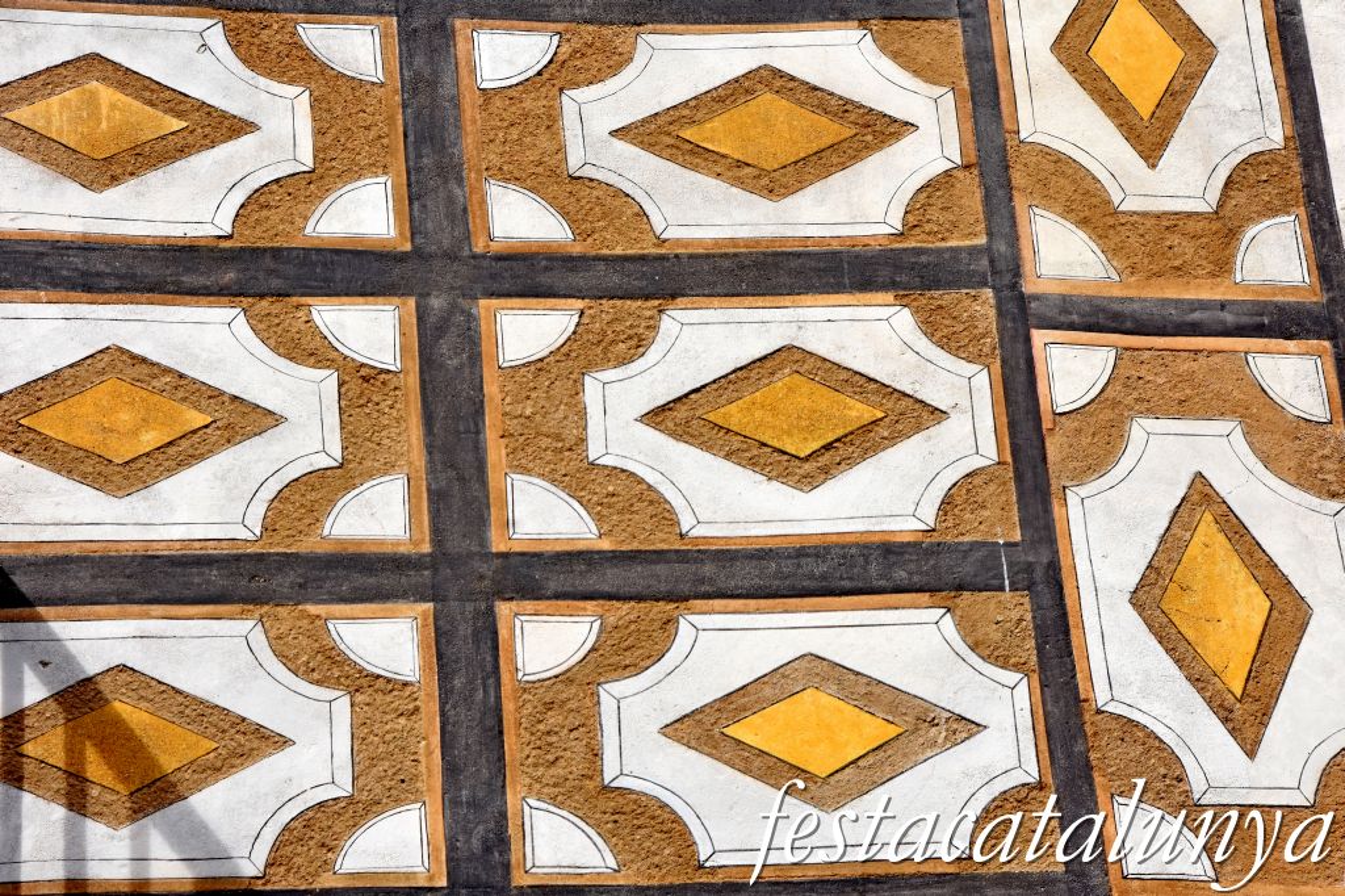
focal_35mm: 120
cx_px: 672
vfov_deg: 11.4
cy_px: 448
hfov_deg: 17.1
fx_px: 4482
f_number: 13
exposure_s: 1/640
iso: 500
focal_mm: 80
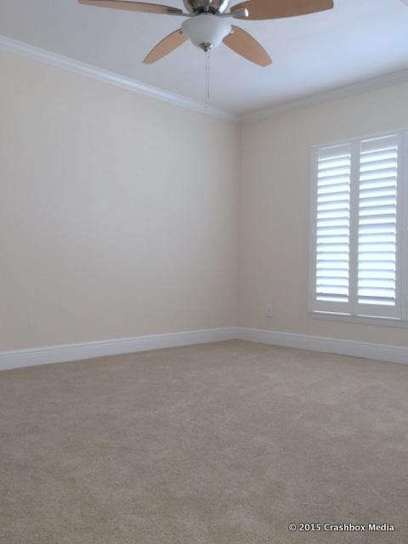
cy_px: 272
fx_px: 456
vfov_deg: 61.7
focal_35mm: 29
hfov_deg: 48.2
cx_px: 204
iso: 40
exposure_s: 1/120
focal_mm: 4.15
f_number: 2.2
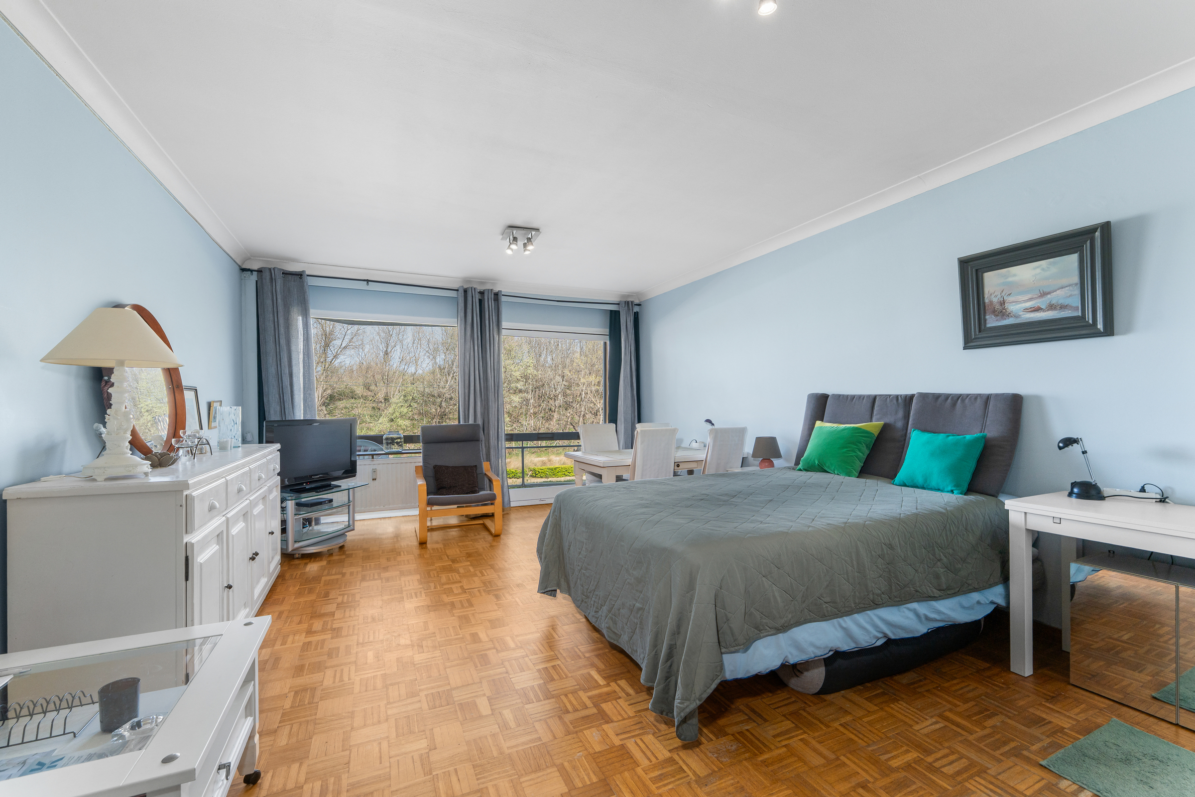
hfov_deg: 104.3
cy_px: 398
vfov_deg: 81.2
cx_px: 598
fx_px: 465
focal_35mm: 14
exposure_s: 1/15
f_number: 9
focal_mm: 14
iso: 250
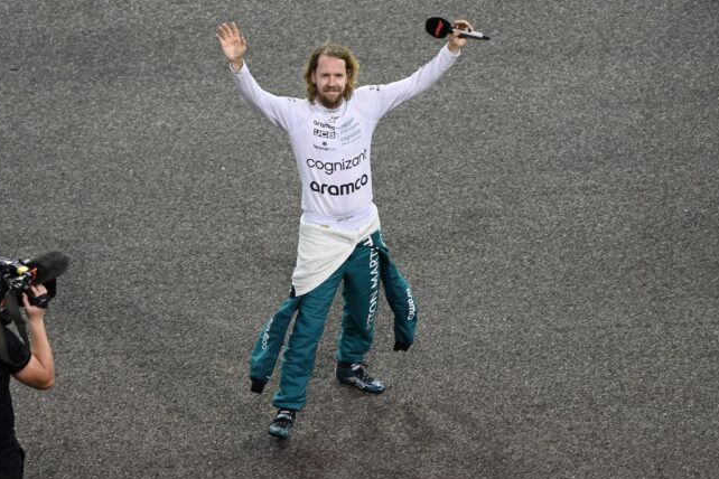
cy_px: 207
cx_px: 342
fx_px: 7888
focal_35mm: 395
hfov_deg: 5.2
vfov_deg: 3.5
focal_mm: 330
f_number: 5.6
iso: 2500
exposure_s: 1/250
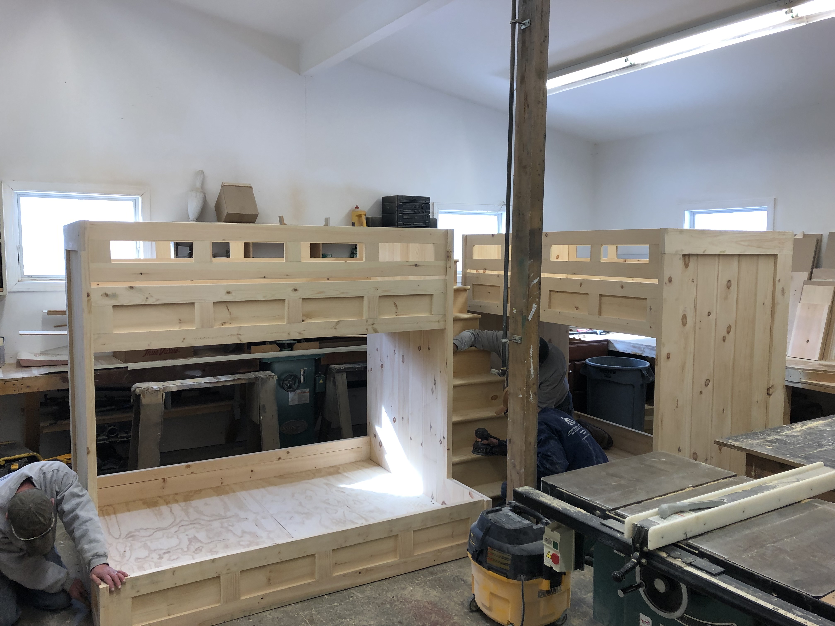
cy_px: 313
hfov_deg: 63.4
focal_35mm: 28
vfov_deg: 49.7
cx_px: 418
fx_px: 675
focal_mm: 3.99
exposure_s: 1/40
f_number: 1.8
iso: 25
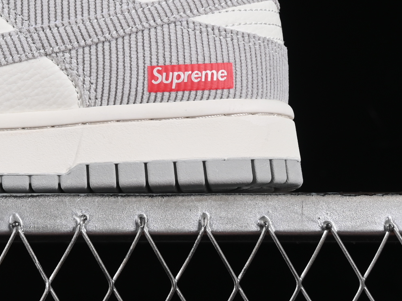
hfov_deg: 9.7
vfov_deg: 7.3
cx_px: -89
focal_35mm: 202
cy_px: -39
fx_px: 2345
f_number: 8
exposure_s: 1/80
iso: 160
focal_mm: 50
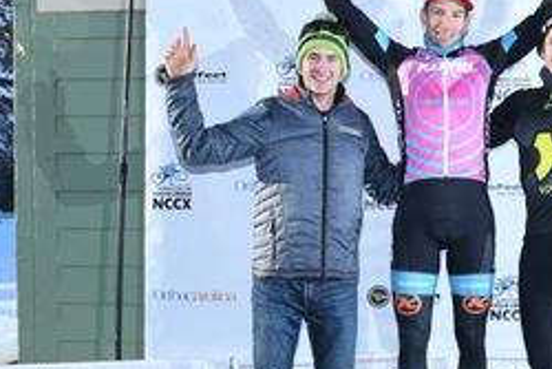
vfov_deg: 21.6
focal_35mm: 63
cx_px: 444
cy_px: 199
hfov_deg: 31.1
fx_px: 967
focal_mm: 35
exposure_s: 1/250
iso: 200
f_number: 6.3
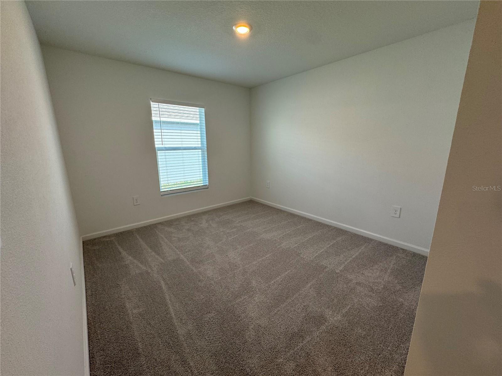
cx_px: 251
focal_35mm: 14
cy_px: 188
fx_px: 203
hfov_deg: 102.1
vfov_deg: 85.7
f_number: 2.2
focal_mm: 2.22
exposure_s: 1/120
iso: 125
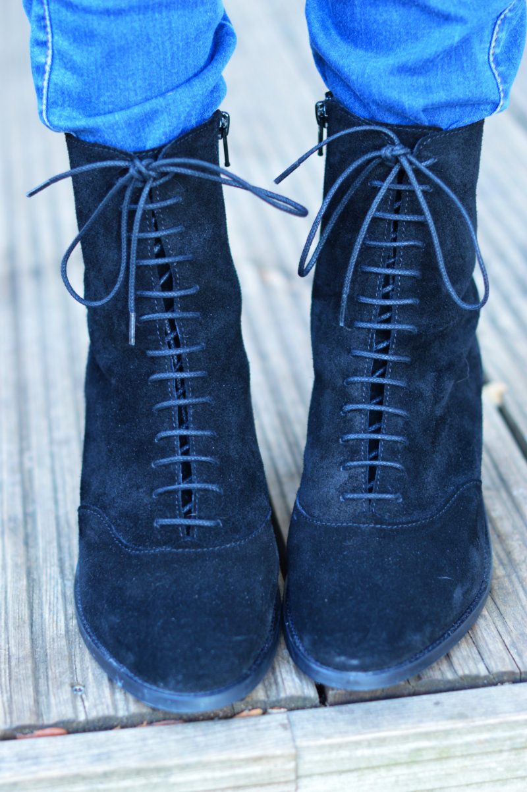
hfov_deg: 18.2
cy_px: 396
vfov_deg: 27.0
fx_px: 1650
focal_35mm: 75
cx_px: 264
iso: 200
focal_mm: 50
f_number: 2.5
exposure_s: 1/25
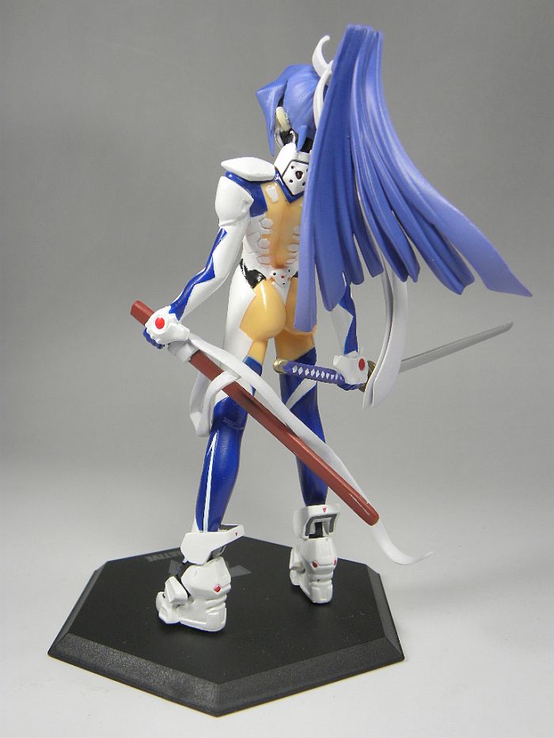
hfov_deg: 38.7
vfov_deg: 50.1
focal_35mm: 37
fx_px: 789
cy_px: 369
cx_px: 277
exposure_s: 1/50
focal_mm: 6.6
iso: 64
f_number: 3.5
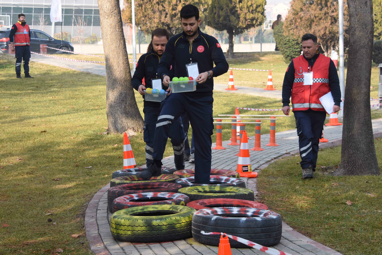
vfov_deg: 14.0
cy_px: 128
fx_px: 1035
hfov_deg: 20.9
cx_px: 191
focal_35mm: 98
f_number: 6.3
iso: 800
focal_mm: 65
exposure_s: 1/800
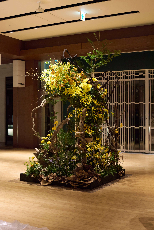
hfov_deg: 27.0
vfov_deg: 39.6
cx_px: 77
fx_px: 321
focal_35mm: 50
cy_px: 115
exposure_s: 1/100
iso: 800
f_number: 4
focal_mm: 50
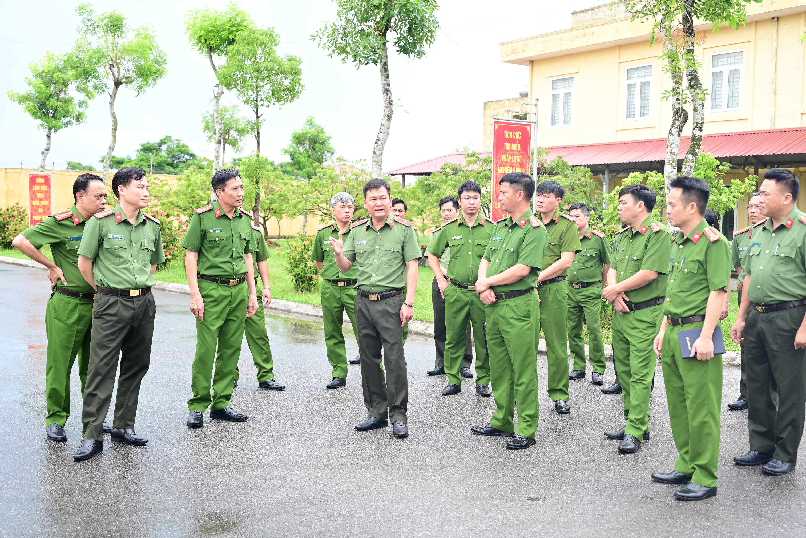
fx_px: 873
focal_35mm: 39
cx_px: 403
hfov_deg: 49.6
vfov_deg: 34.2
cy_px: 269
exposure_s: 1/125
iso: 160
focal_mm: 39
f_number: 4
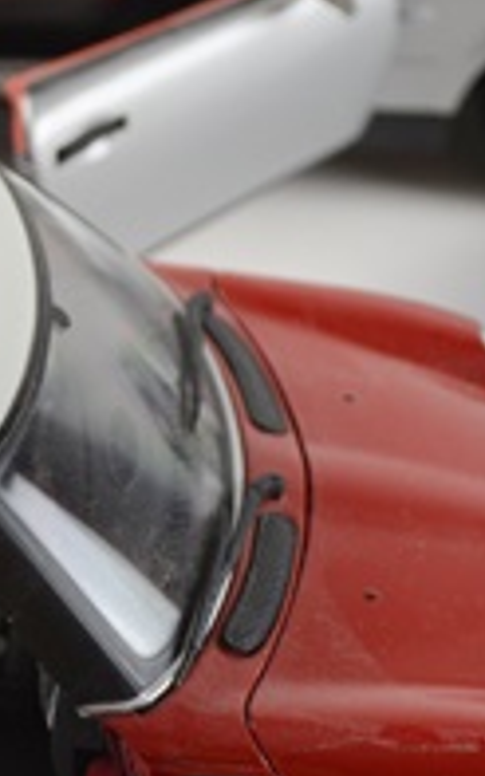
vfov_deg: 12.4
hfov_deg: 7.7
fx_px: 3556
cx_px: -95
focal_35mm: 168
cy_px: 626
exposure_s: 1/100
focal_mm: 36
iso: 400
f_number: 5
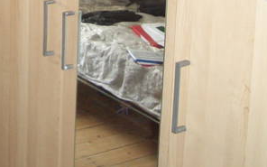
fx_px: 720
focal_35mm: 99
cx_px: 20
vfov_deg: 12.6
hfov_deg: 20.5
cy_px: -80
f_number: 2.6
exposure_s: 1/60
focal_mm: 5.8
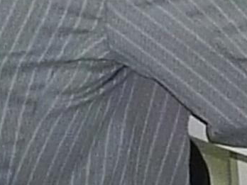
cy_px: -18
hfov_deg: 11.4
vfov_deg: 8.9
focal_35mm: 165
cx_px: 388
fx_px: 1177
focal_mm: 5
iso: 800
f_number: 3.1
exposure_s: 1/60
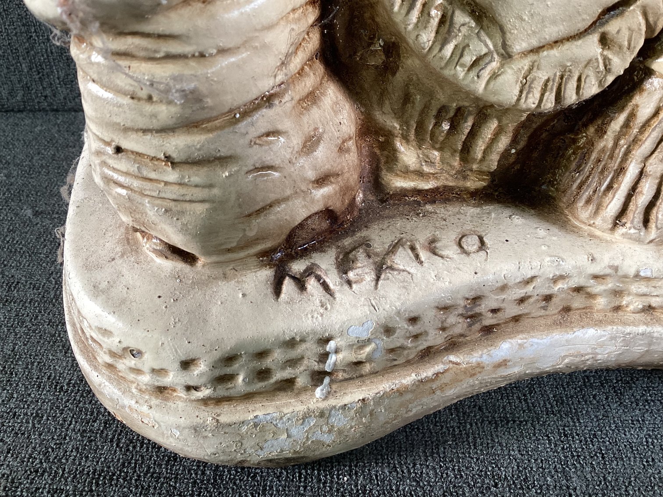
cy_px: 248
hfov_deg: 58.3
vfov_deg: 45.4
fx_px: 594
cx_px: 332
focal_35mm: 31
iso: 80
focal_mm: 3.3
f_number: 2.4
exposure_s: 1/60
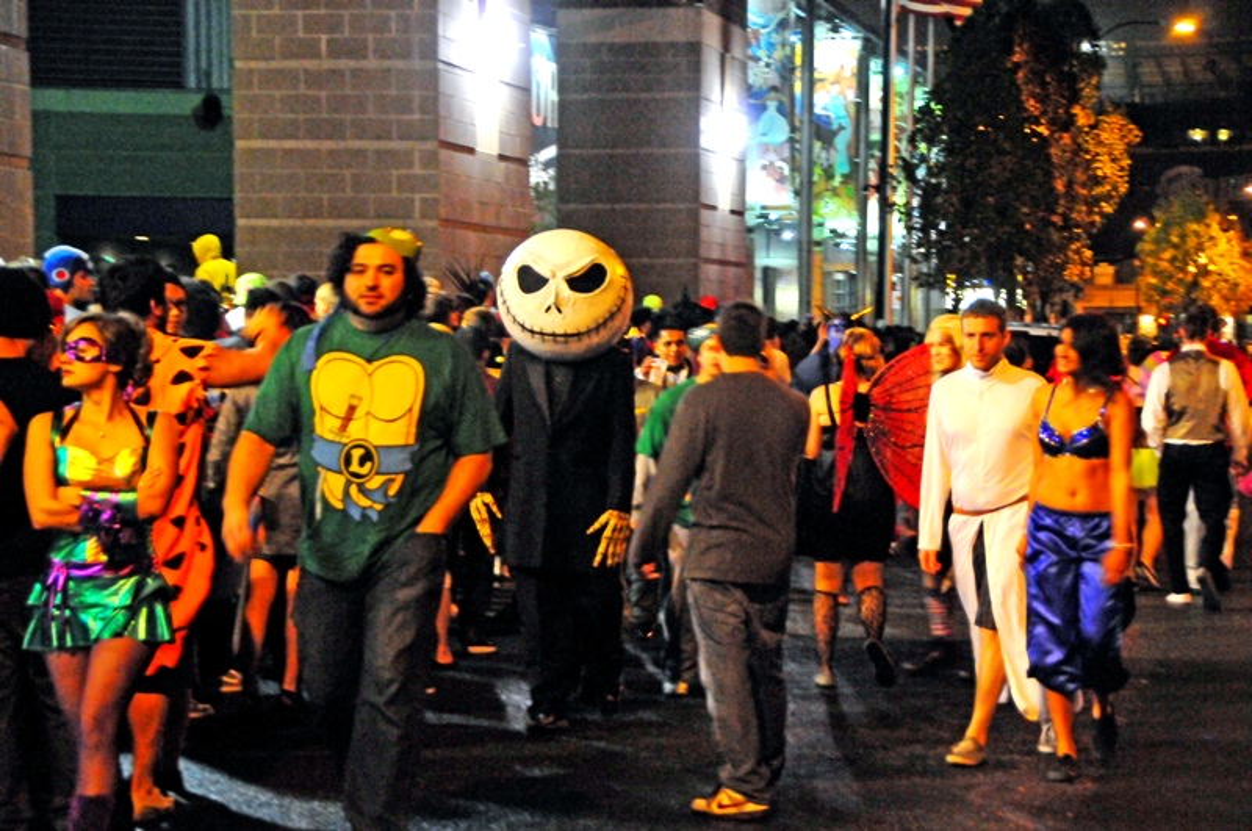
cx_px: 626
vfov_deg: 14.0
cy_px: 416
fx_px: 3386
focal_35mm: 98
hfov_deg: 20.9
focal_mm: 65
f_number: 5
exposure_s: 1/30
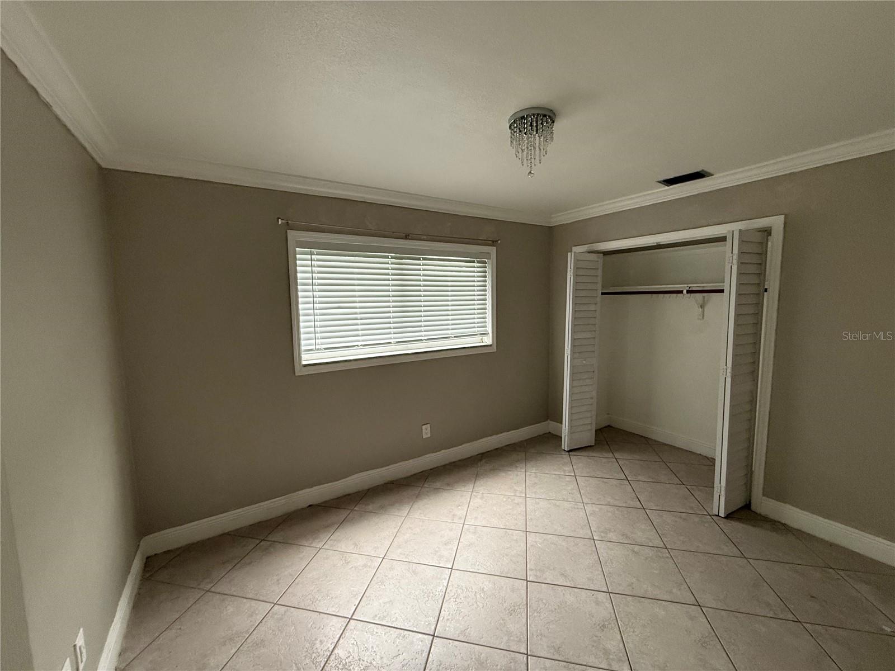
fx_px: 362
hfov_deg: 102.1
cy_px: 336
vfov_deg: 85.7
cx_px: 448
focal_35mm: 14
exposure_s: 1/75
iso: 320
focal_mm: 2.22
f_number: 2.2
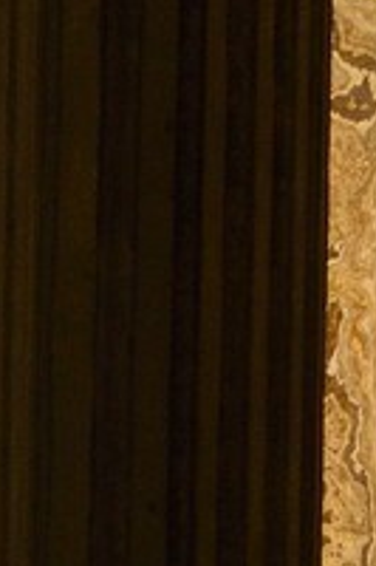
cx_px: 1442
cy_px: 490
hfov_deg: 2.4
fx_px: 8804
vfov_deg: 3.7
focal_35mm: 561
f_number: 4.5
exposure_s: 1/80
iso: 1600
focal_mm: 70
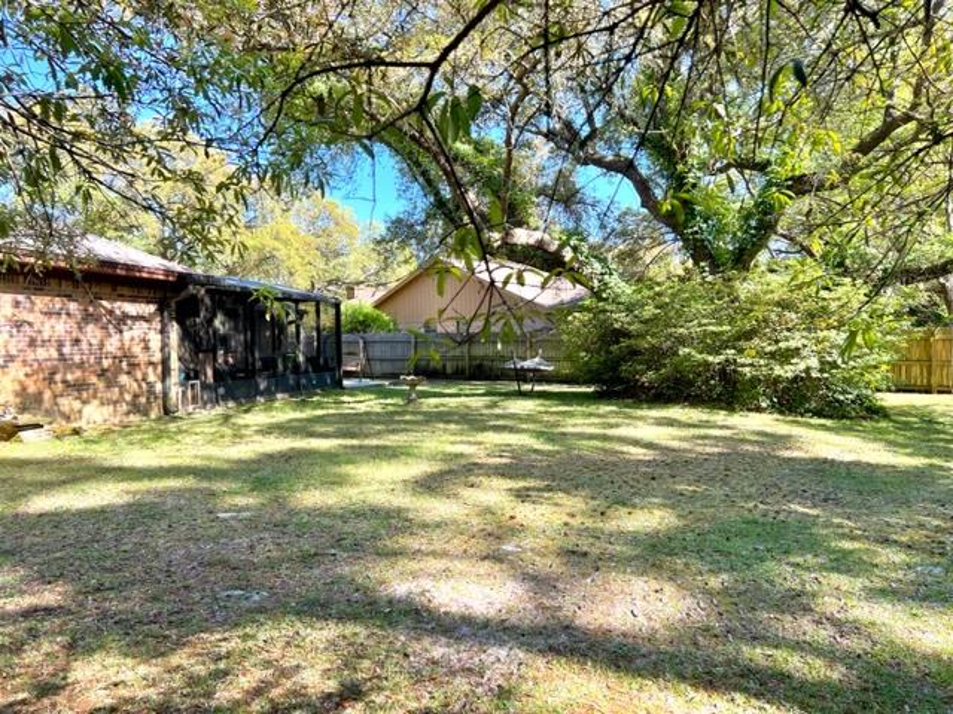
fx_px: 716
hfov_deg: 67.3
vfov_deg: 53.1
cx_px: 476
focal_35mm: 26
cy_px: 357
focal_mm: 5.7
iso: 50
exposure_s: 1/617
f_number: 1.5
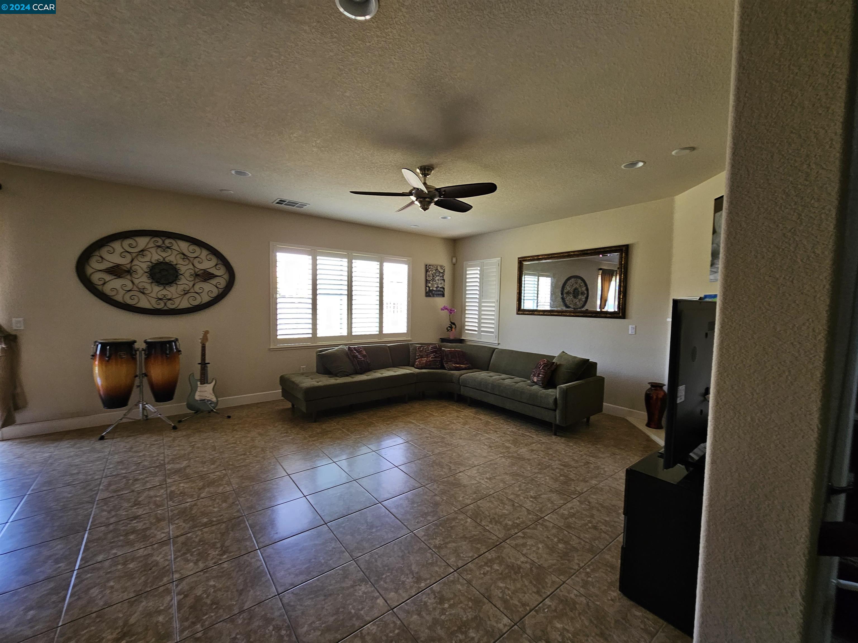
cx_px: 429
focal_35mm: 13
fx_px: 322
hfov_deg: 106.2
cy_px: 322
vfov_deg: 89.9
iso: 125
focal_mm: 2.2
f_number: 2.2
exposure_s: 1/60
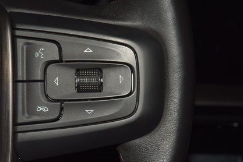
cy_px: 72
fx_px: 1087
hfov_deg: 12.7
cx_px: 78
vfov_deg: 8.5
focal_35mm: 161
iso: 100
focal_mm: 70
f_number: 8
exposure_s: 1/125
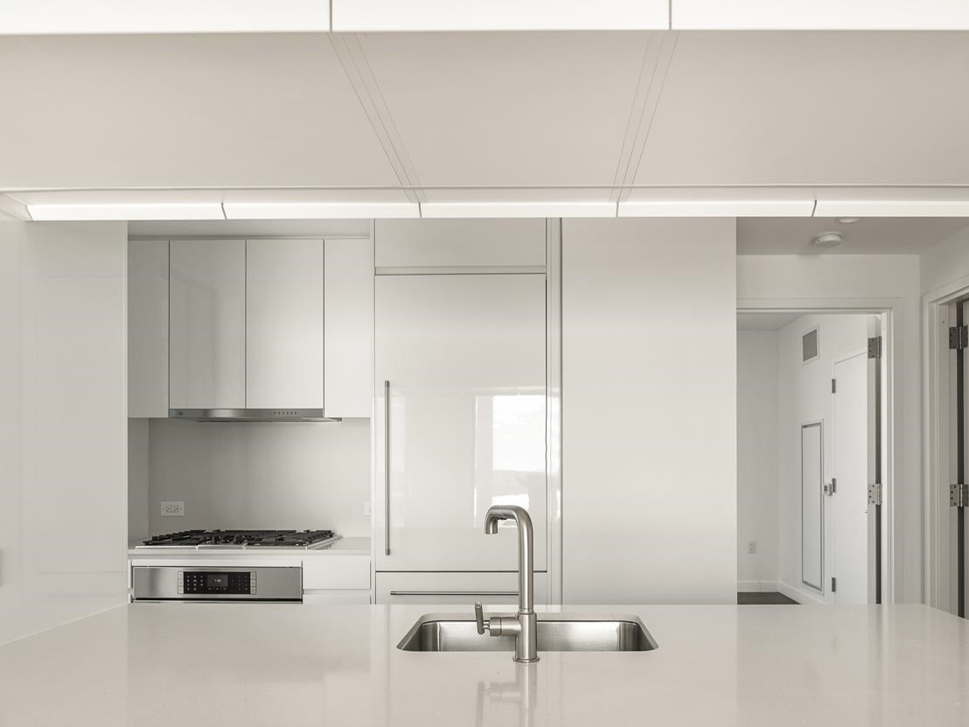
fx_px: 700
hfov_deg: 69.2
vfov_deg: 54.1
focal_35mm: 25
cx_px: 541
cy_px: 465
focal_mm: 16
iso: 80
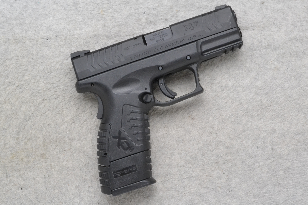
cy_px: 103
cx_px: 155
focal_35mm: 70
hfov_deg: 28.8
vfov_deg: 19.5
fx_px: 599
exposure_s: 1/80
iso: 3200
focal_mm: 46
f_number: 25
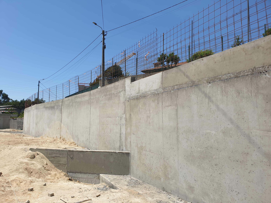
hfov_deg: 67.3
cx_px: 136
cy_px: 102
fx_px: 204
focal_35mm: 26
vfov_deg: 53.1
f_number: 2.4
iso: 50
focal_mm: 4.3
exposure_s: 1/1706
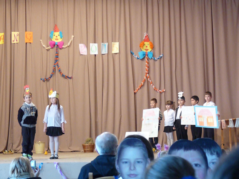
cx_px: 120
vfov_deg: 14.6
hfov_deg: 19.4
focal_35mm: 101
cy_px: 90
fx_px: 697
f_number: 3.6
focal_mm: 18
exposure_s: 1/8
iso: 800
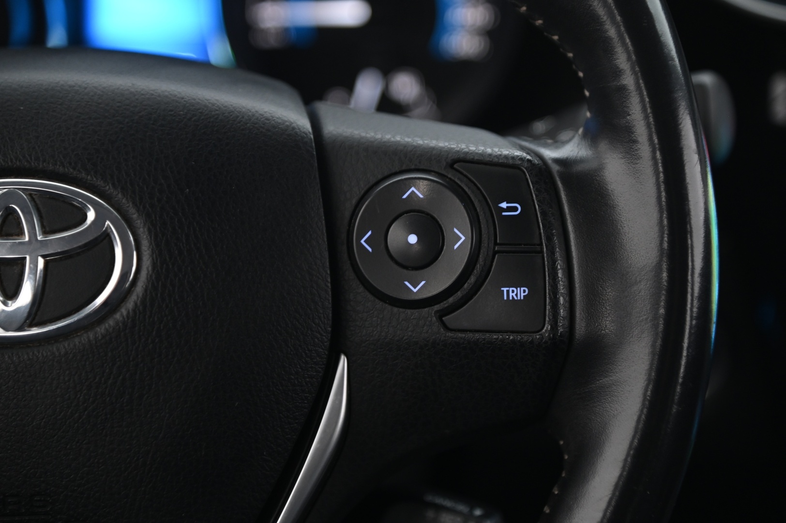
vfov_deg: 11.4
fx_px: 2618
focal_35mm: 120
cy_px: 262
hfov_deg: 17.1
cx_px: 393
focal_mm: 120
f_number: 4
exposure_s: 1/15
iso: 2000
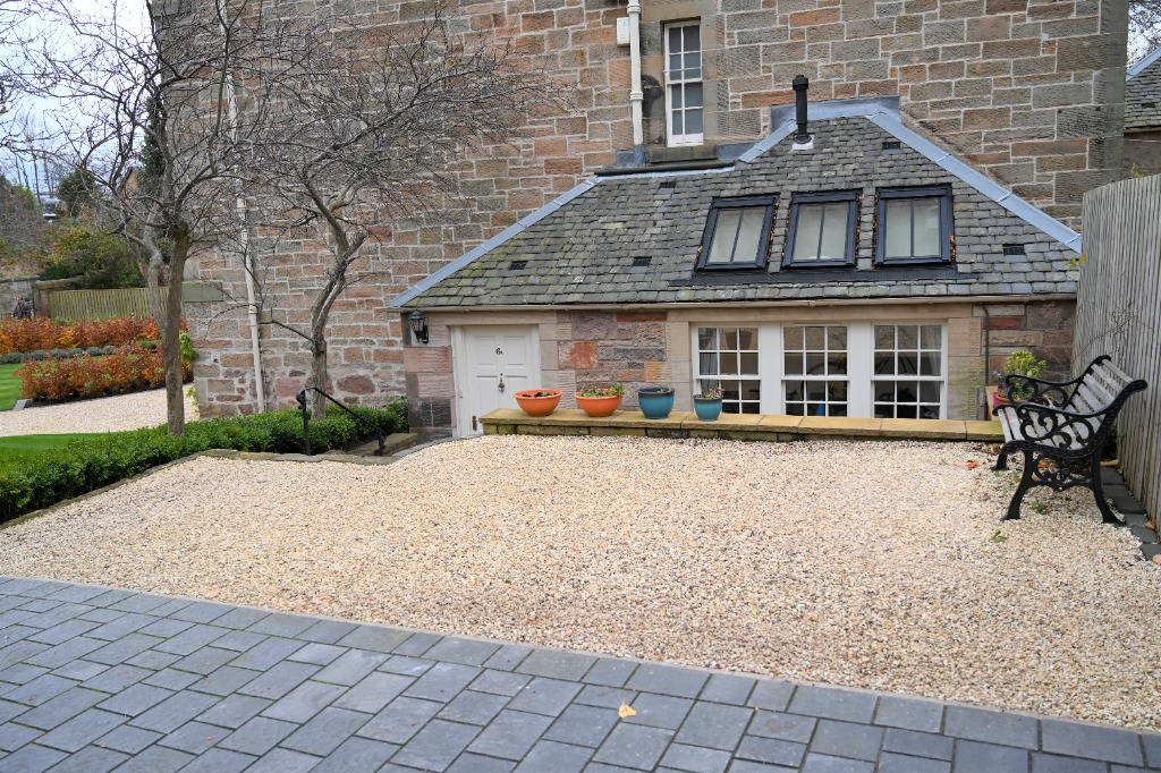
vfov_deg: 43.6
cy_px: 386
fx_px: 967
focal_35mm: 30
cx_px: 580
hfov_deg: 61.9
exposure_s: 1/125
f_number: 4
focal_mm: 30
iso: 500
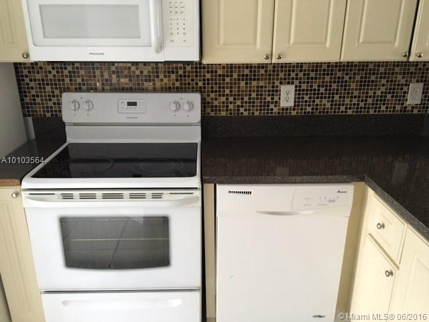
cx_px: 214
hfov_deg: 61.7
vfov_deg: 48.2
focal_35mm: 29
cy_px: 161
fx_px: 359
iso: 200
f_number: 2.2
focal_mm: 4.15
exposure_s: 1/24
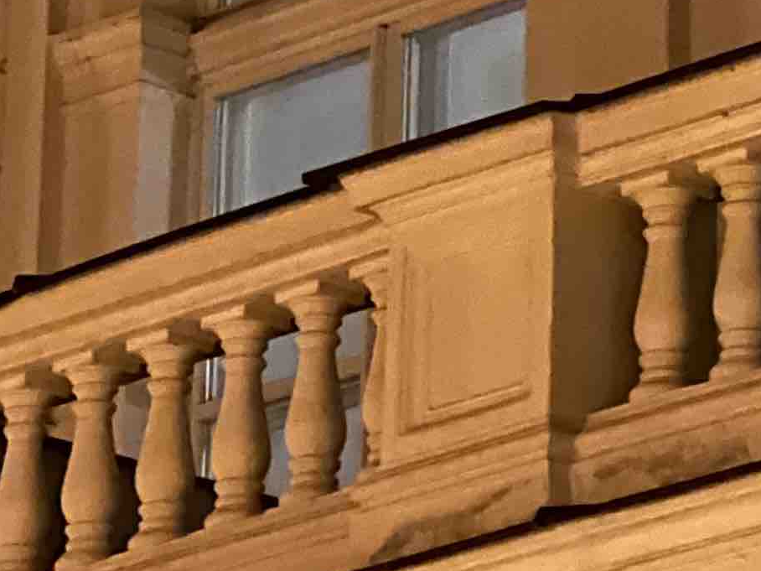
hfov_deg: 5.8
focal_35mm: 342
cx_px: 883
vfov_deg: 4.3
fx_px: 7519
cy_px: -460
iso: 1250
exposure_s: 1/8
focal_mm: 9
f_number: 2.8
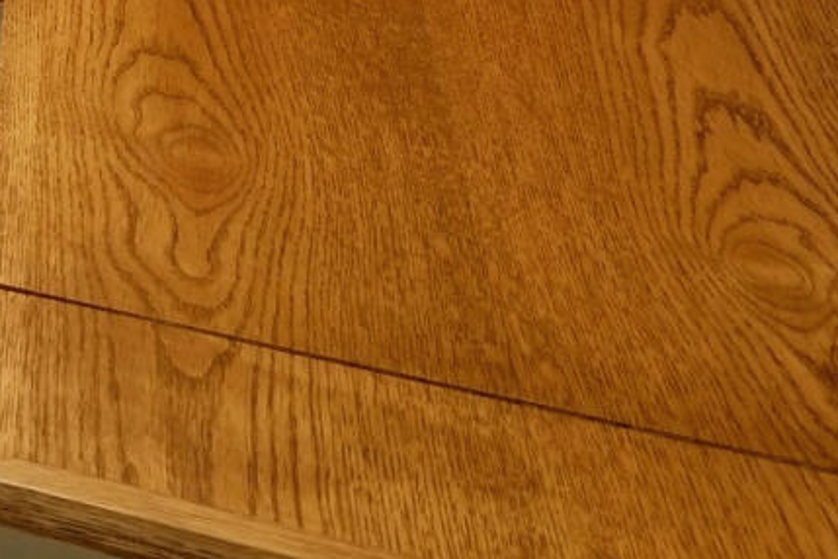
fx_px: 2607
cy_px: -1144
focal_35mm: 112
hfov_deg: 12.5
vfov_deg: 9.5
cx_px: -1375
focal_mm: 16
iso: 800
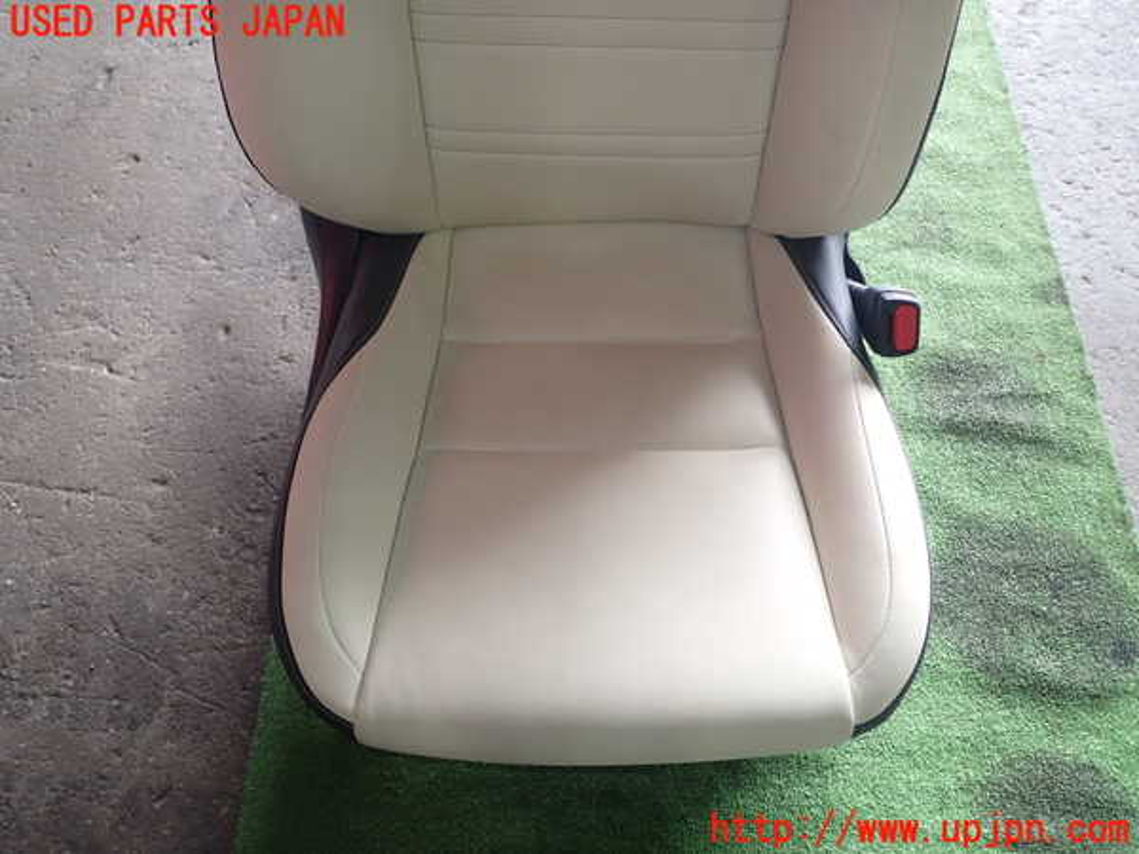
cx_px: 570
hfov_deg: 69.4
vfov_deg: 54.9
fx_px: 823
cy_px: 427
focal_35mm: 25
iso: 160
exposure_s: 1/60
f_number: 2
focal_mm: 4.5
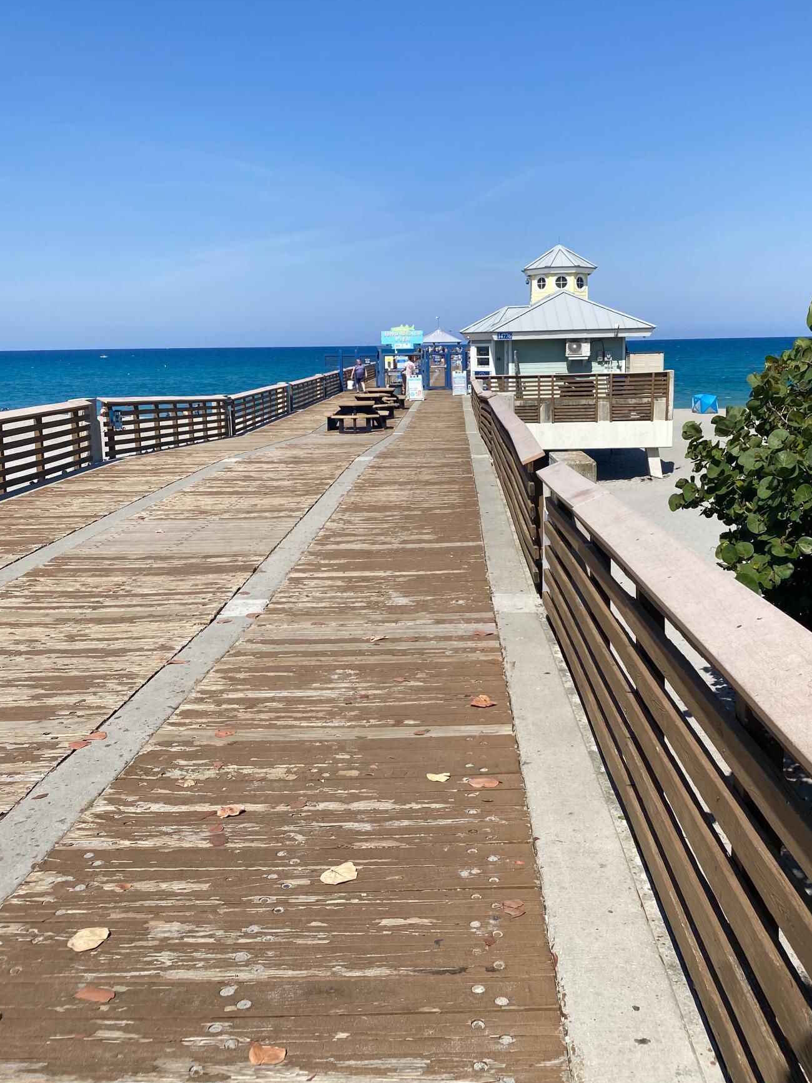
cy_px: 476
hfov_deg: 46.8
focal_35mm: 30
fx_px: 938
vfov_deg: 59.8
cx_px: 433
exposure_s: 1/4115
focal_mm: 4.25
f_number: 1.8
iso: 32
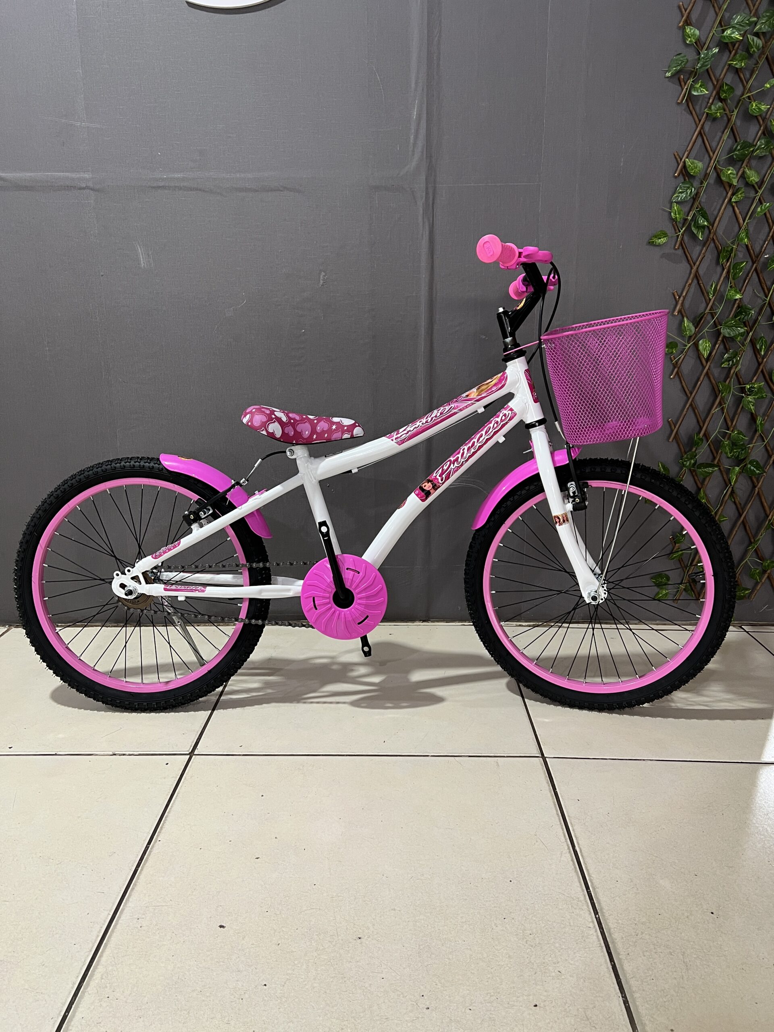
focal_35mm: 26
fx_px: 775
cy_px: 516
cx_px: 387
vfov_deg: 67.3
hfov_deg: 53.1
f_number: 1.5
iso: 125
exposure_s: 1/60
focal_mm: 5.7
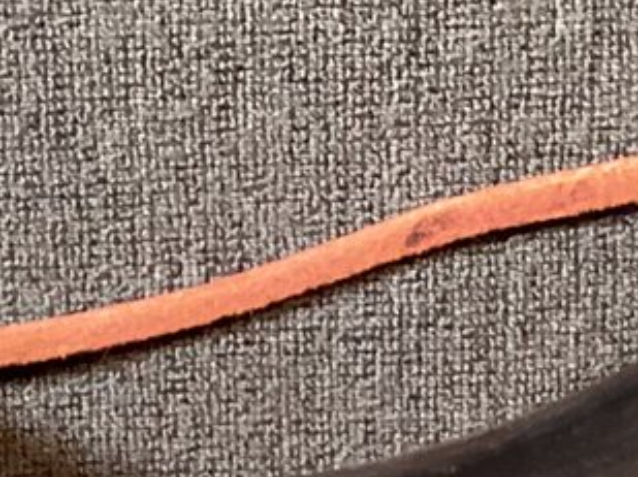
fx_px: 2798
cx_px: 241
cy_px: 410
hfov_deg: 13.0
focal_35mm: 152
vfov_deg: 9.7
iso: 400
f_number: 2.4
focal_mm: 3.3
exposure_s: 1/30
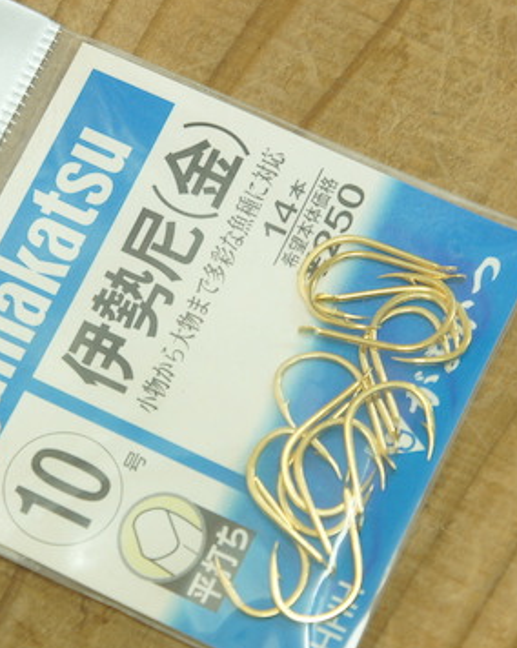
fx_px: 2410
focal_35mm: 126
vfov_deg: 15.3
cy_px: 354
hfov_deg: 12.2
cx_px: 93
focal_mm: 53
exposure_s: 1/10
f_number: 6.3
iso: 400
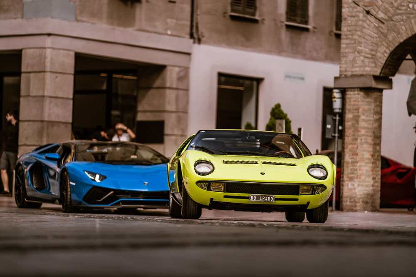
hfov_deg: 10.3
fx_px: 2311
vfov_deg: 6.9
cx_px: 208
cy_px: 138
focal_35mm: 200
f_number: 2.8
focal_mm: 200
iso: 400
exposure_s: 1/2000
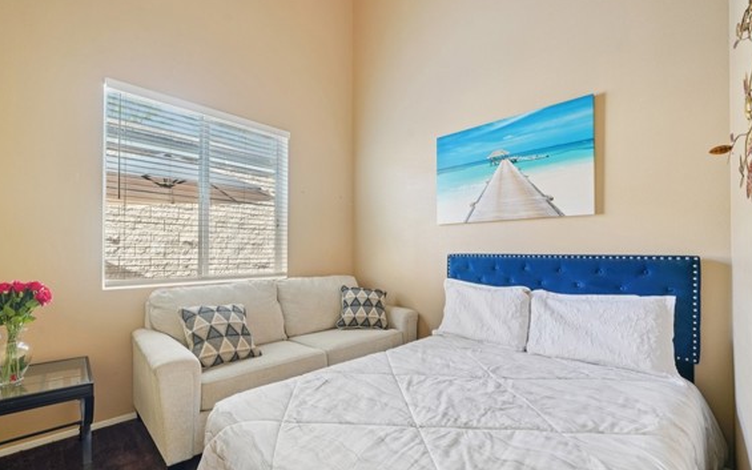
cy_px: 244
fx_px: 307
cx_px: 365
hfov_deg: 101.4
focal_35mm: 15
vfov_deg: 74.7
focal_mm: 13
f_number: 8
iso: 400
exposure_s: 1/6
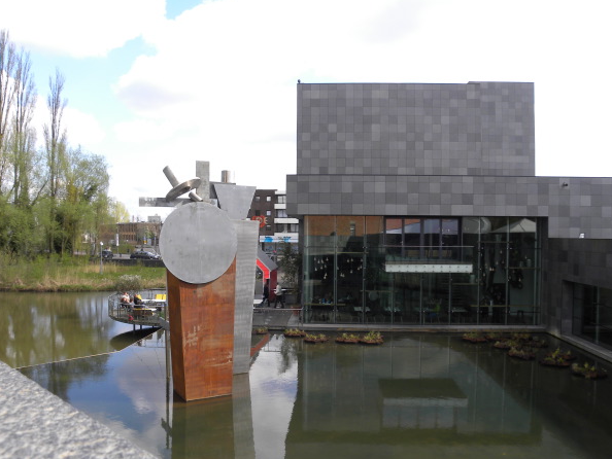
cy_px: 241
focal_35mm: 28
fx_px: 495
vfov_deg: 49.8
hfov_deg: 63.4
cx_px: 304
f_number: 4.5
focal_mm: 4.6
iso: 64
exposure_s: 1/199
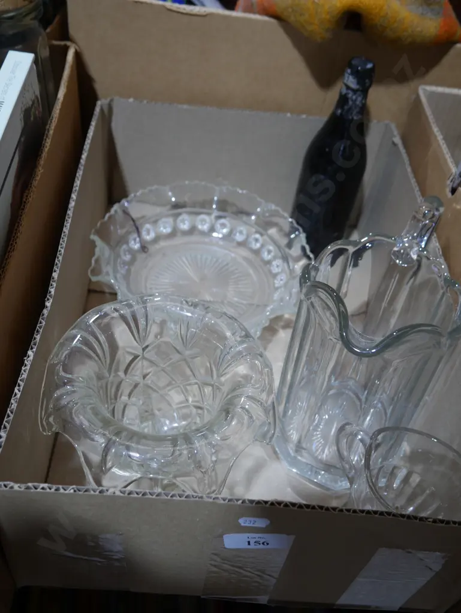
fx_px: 603
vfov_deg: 53.9
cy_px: 306
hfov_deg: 41.8
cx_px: 230
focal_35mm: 34
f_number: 4
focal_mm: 17
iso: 200
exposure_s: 1/60
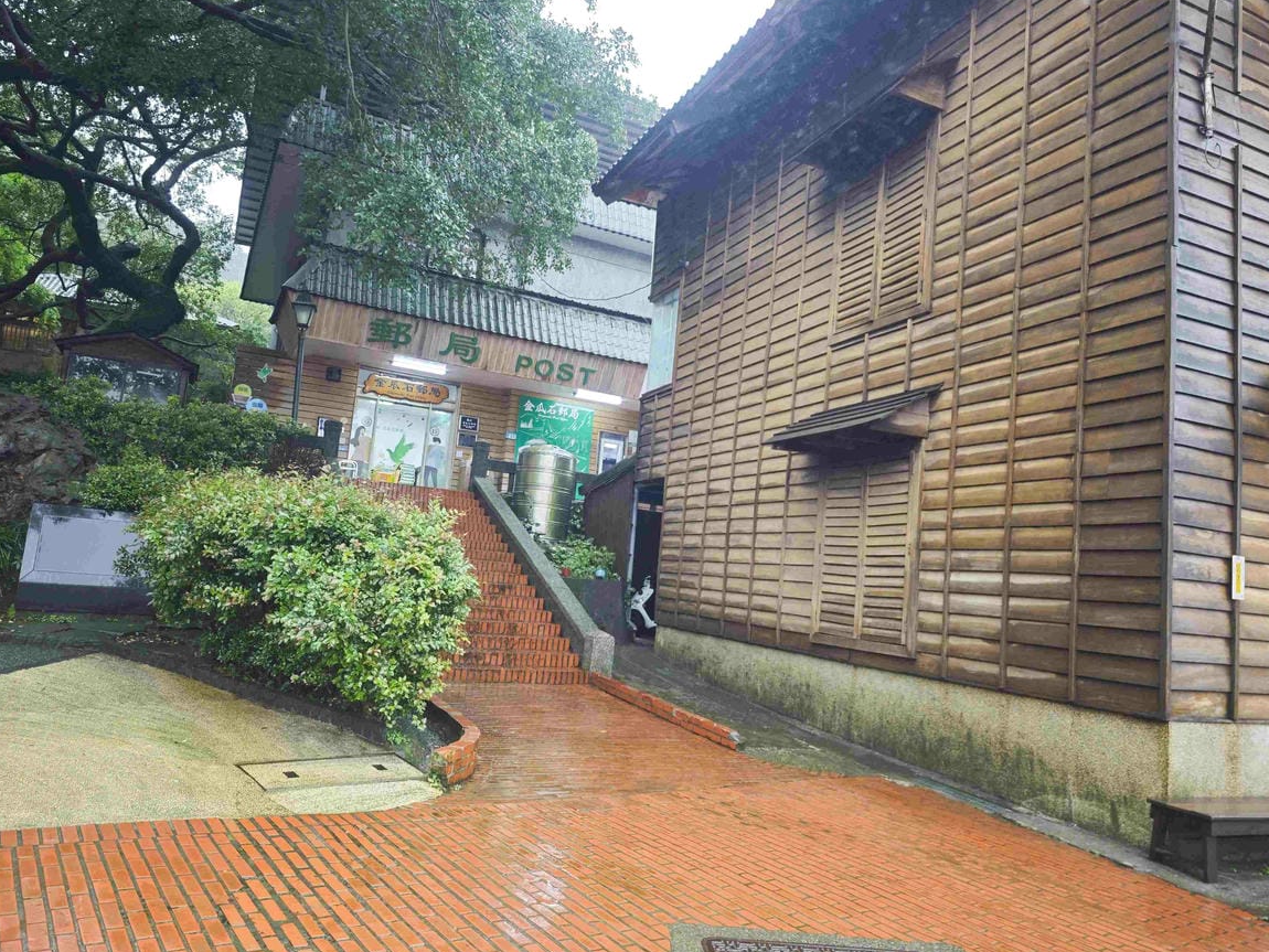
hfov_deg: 71.6
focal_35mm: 24
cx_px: 651
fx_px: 880
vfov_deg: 56.8
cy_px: 484
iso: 800
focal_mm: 8.72
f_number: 1.63
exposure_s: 1/360
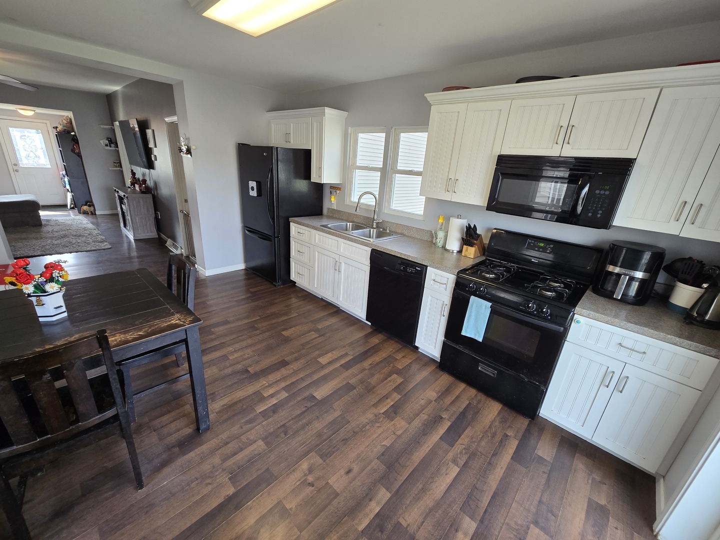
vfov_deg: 89.9
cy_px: 270
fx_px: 270
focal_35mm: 13
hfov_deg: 106.2
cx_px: 360
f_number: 2.2
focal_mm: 2.2
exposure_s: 1/60
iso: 100
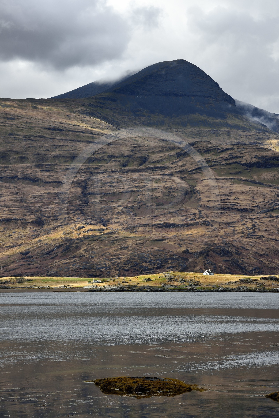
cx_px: 140
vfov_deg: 17.1
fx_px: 1396
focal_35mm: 120
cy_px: 209
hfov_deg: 11.4
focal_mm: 120
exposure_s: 1/250
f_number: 10
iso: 200
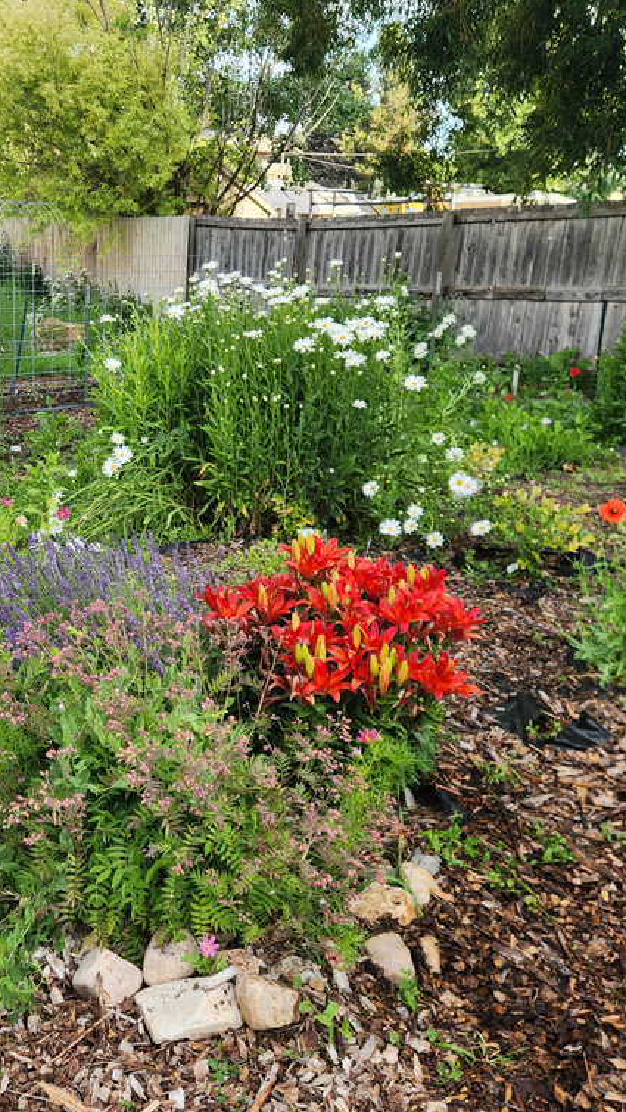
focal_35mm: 34
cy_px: 549
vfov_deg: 58.0
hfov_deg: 33.5
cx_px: 112
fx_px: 1003
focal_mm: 5.4
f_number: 1.8
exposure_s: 1/220
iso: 20
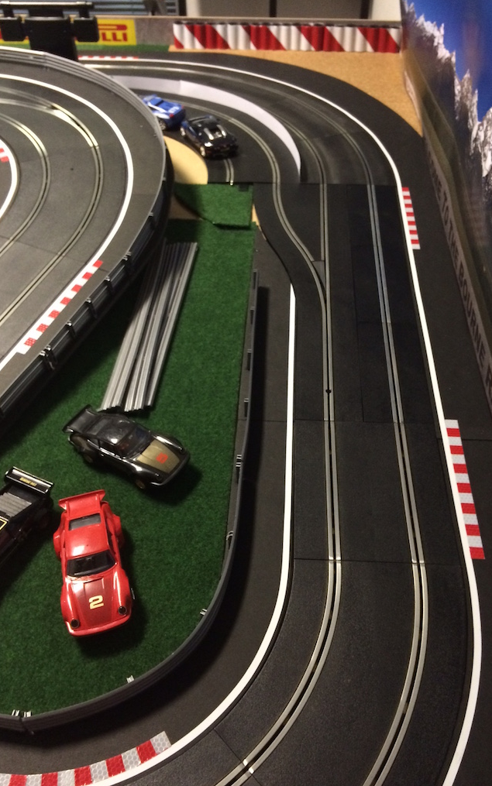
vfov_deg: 61.2
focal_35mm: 31
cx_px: 253
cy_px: 390
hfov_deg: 40.6
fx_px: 665
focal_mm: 4.15
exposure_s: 1/17
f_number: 2.2
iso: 250
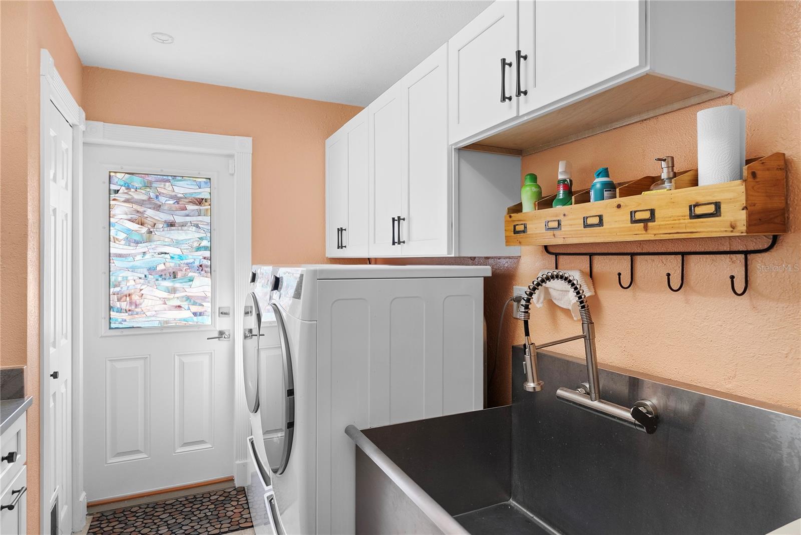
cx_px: 400
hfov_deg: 82.6
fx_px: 456
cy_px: 268
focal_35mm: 20
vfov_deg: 60.7
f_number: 8
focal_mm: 20.5
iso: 640
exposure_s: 1/50
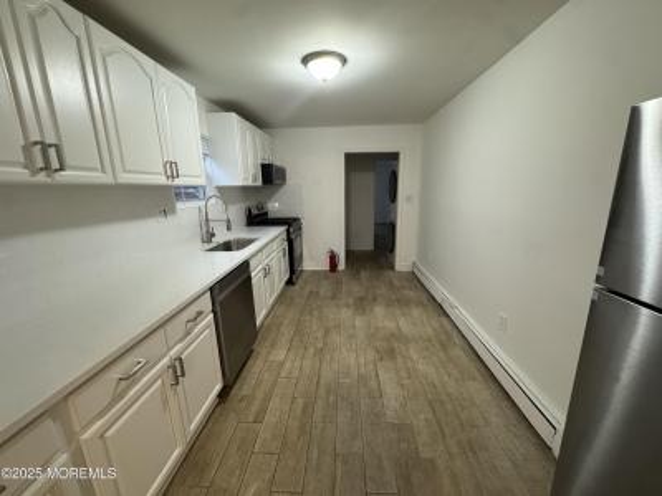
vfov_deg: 85.7
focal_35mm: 14
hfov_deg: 102.1
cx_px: 331
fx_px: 268
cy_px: 248
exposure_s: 1/60
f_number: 2.2
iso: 320
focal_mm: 2.22
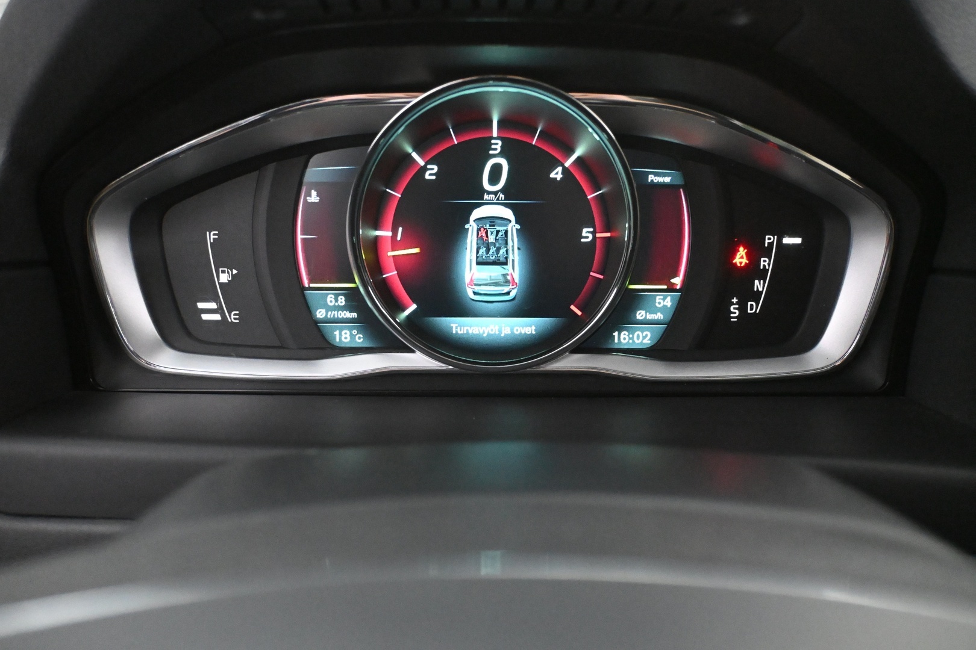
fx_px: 834
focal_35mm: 31
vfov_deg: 42.6
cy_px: 325
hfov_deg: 60.7
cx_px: 488
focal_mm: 20.5
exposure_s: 1/60
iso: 8000
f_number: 3.8
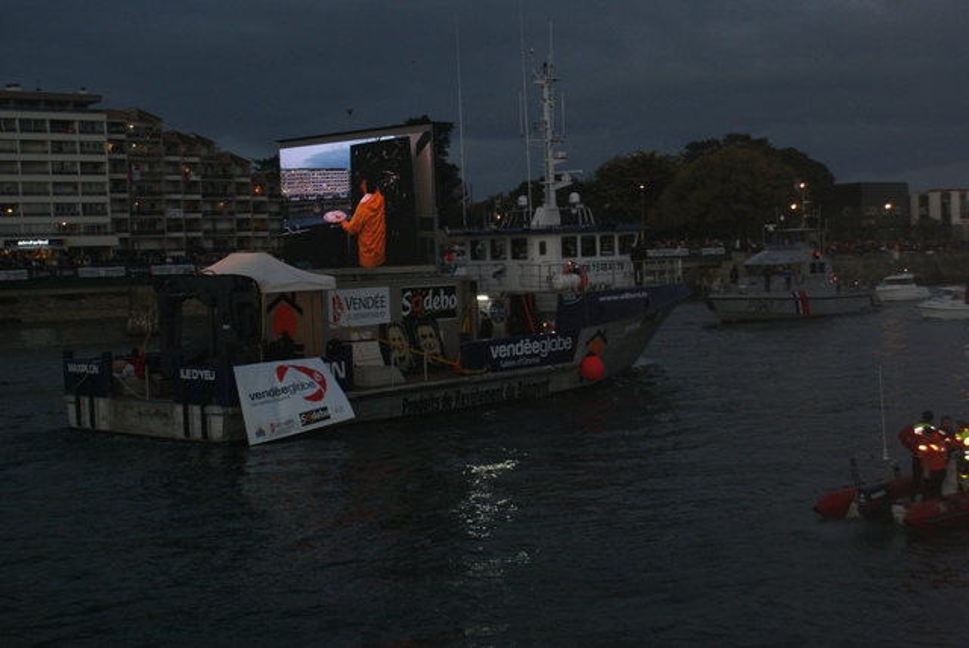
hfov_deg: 37.8
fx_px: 1414
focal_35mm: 52
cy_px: 324
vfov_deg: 25.8
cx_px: 484
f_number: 5.6
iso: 400
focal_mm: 35
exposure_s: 1/60
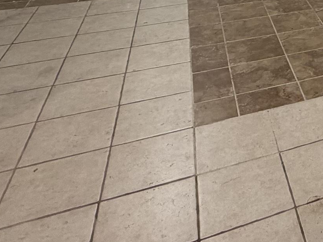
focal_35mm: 52
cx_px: 420
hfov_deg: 29.6
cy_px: -134
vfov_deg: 22.3
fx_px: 485
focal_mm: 2.22
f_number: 2.2
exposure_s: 1/60
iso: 250
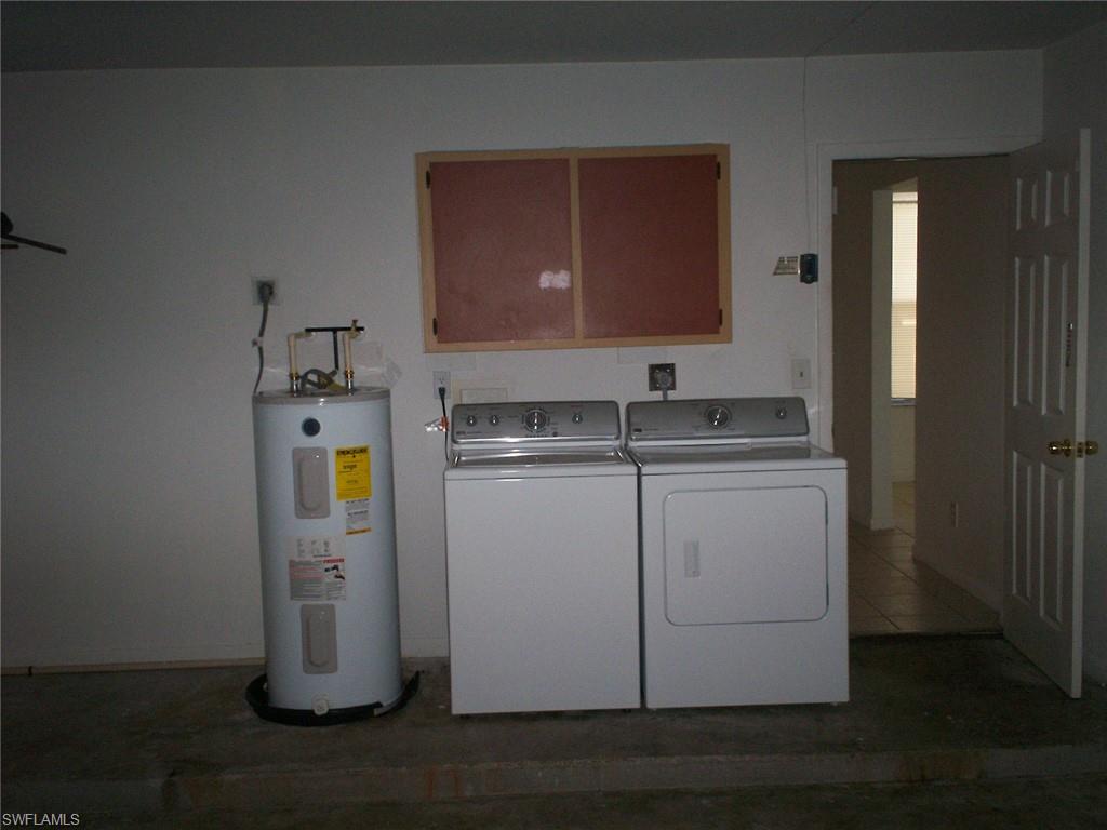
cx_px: 554
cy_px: 415
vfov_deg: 39.7
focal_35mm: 36
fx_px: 1151
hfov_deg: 51.4
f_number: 4.5
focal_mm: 6
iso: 140
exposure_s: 1/60
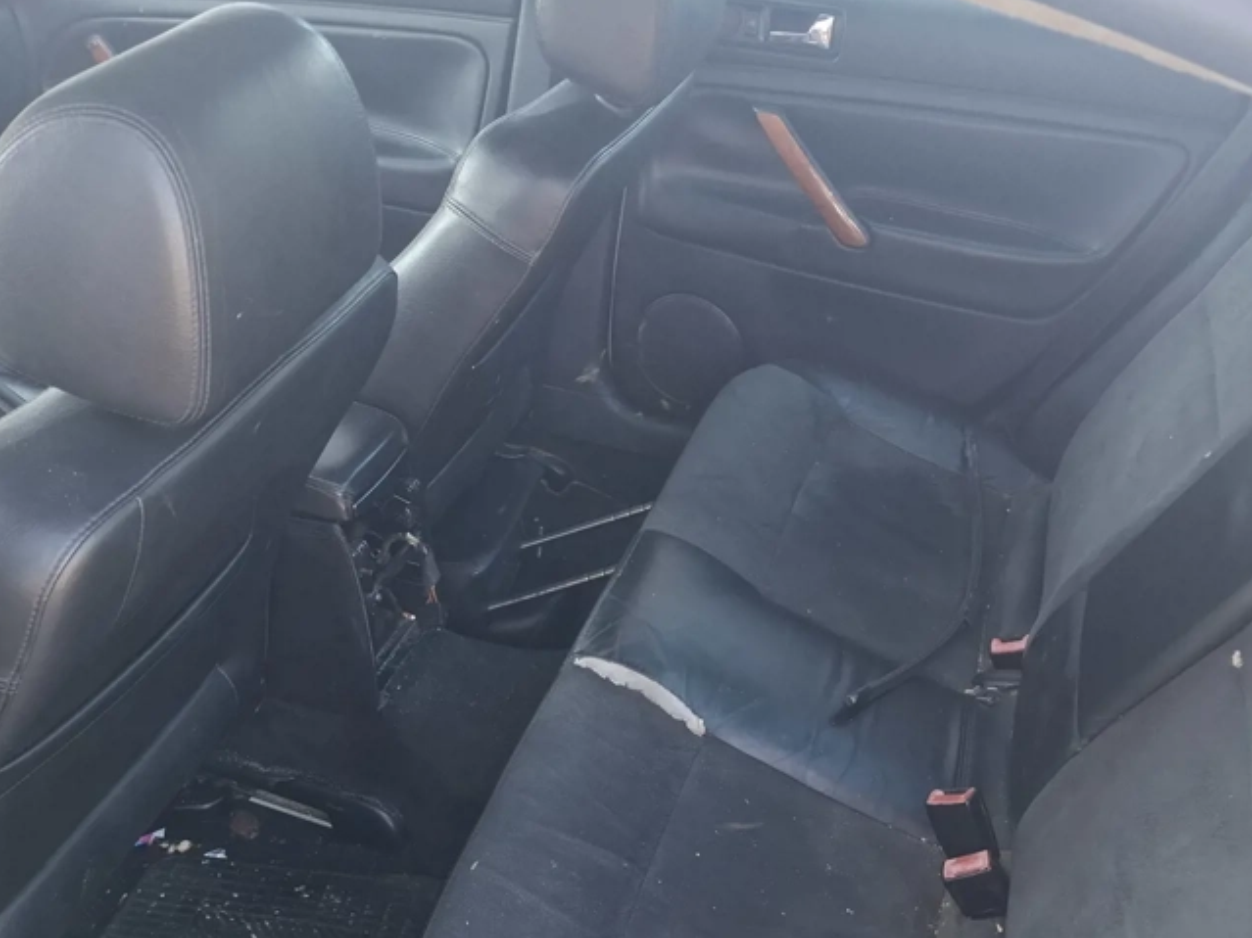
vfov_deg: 39.3
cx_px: 692
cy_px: 609
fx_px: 1302
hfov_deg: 51.3
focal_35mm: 36
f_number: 1.8
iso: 125
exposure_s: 1/100
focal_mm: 5.54
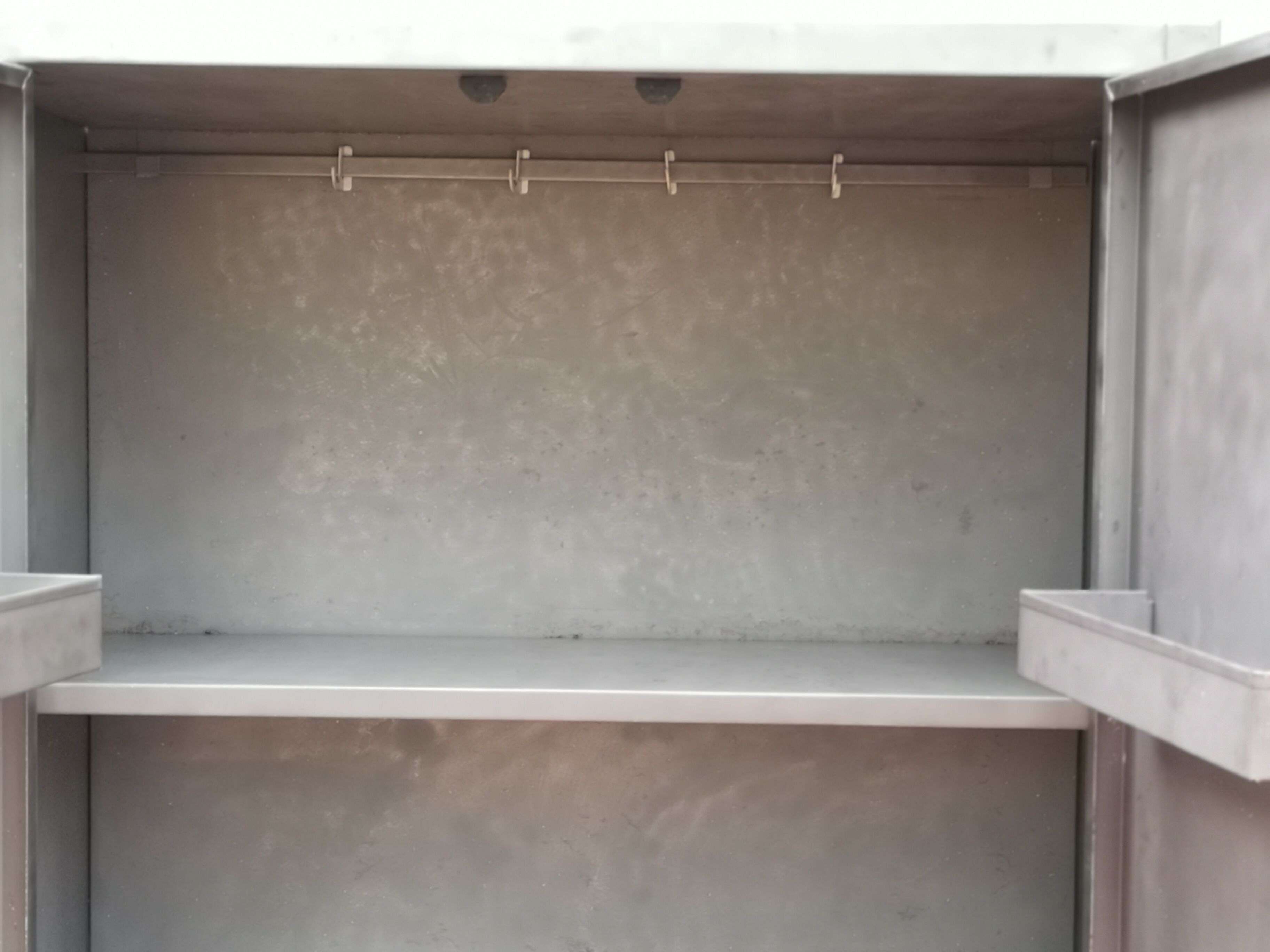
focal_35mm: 54
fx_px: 1981
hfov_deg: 35.5
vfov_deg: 27.0
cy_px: 476
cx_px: 635
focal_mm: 5.58
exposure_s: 1/40
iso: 125
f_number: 4
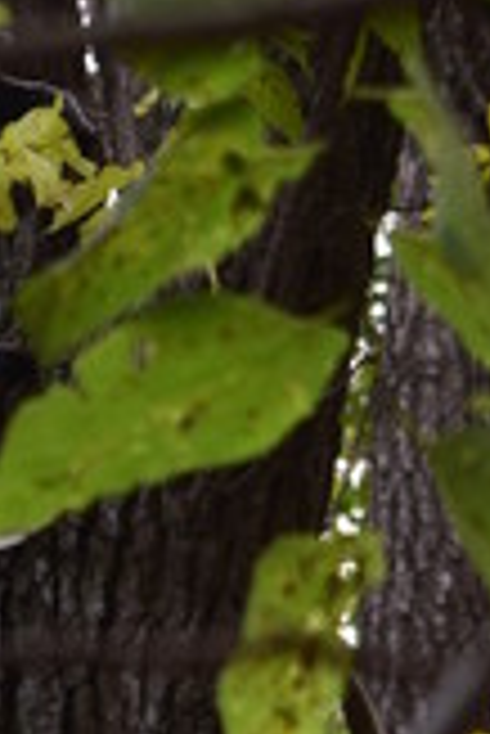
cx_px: -486
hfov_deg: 3.1
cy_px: 934
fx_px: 9039
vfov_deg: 4.6
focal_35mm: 444
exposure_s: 1/50
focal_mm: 55
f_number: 8
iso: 400
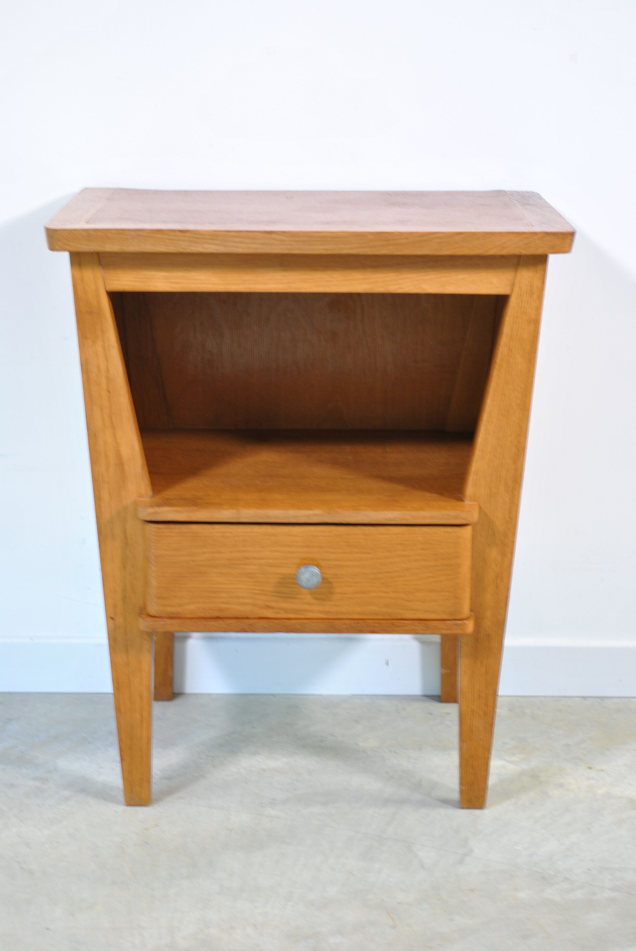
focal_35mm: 68
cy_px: 476
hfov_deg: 20.2
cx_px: 318
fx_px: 1784
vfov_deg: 29.8
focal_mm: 45
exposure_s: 1/13
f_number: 7.1
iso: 200
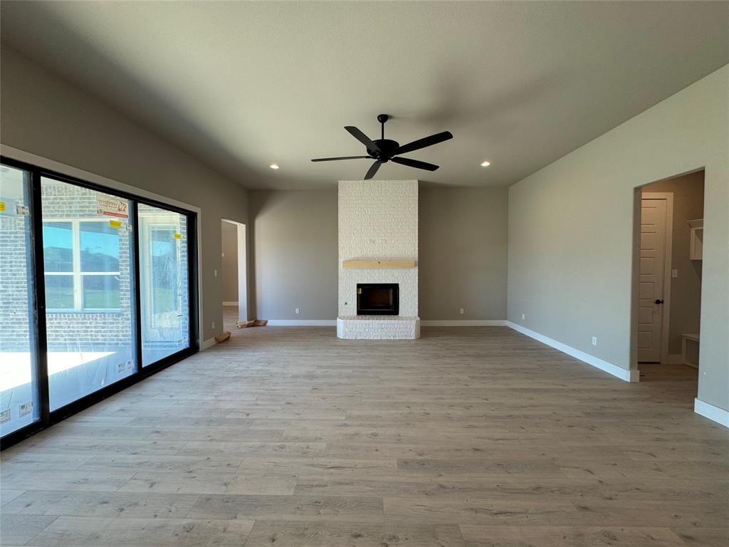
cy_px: 274
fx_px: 295
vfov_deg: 85.7
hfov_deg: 102.1
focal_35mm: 14
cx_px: 364
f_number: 2.2
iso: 125
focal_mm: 2.22
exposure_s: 1/120
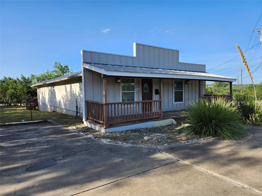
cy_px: 98
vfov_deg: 58.9
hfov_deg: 73.9
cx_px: 131
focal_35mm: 23
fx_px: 174
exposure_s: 1/756
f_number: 1.8
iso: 25
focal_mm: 5.54
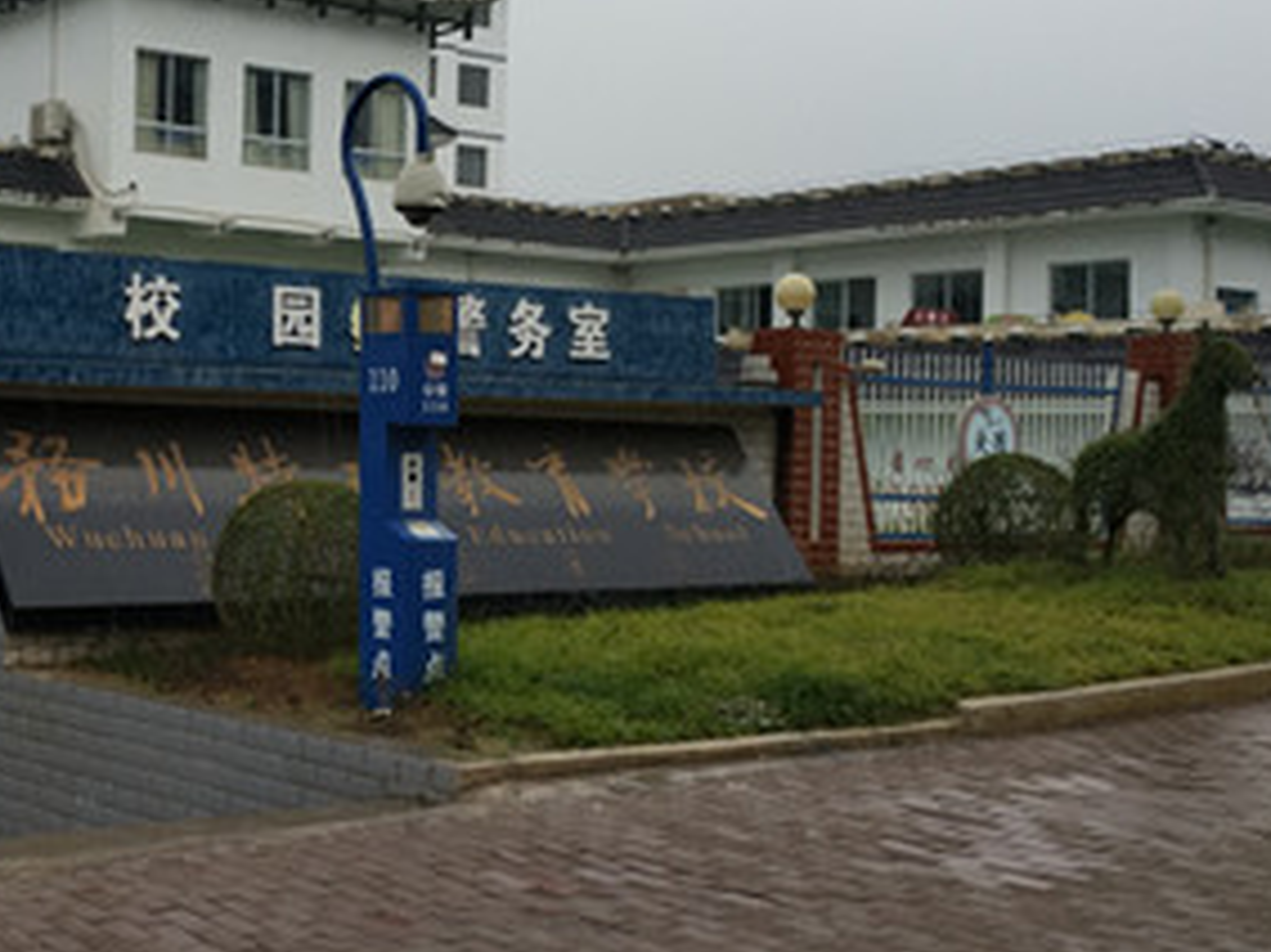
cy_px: 402
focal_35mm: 53
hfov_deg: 34.9
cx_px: 229
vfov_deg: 27.5
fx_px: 1945
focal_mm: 4.12
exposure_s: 1/187
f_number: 2
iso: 100
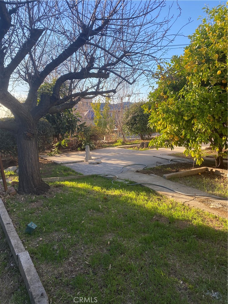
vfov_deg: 67.3
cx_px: 114
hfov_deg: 53.1
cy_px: 152
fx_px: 228
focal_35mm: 26
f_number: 1.8
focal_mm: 4.25
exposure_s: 1/600
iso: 32
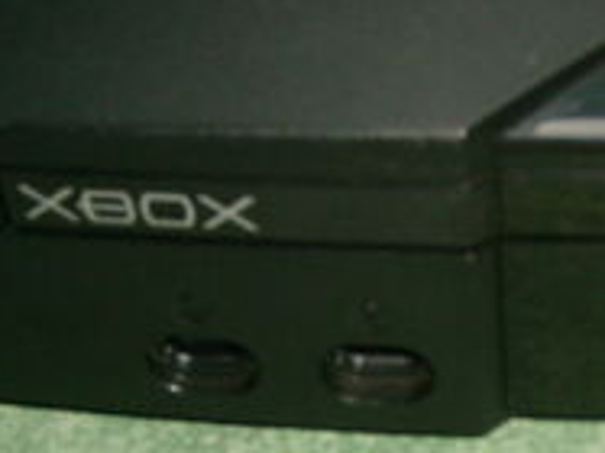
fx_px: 1572
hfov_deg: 20.9
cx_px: 637
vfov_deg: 16.4
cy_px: 285
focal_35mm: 90
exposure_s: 1/45
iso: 100
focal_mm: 5.8
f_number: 2.8
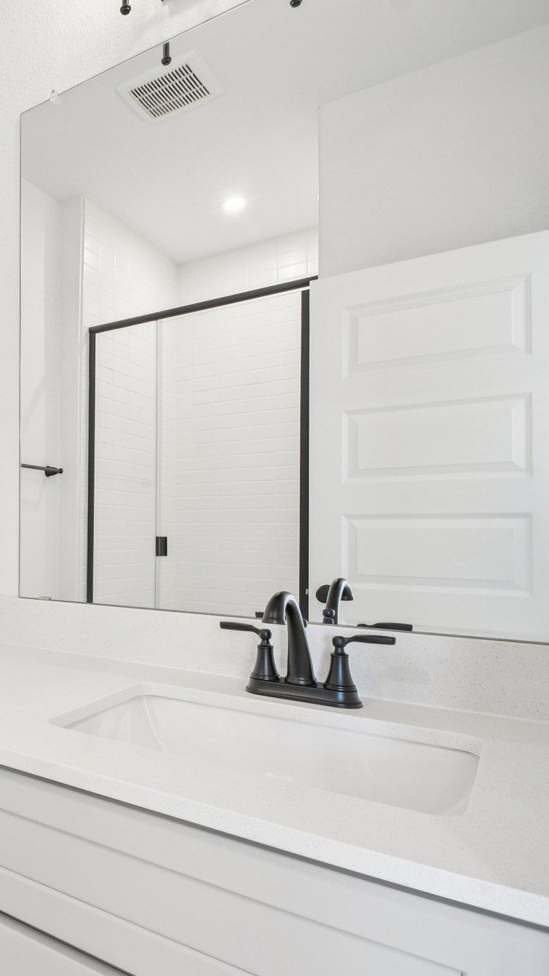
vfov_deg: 76.3
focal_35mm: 24
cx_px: -43
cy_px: 492
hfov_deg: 39.7
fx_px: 621
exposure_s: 1/15
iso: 400
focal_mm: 10
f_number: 8
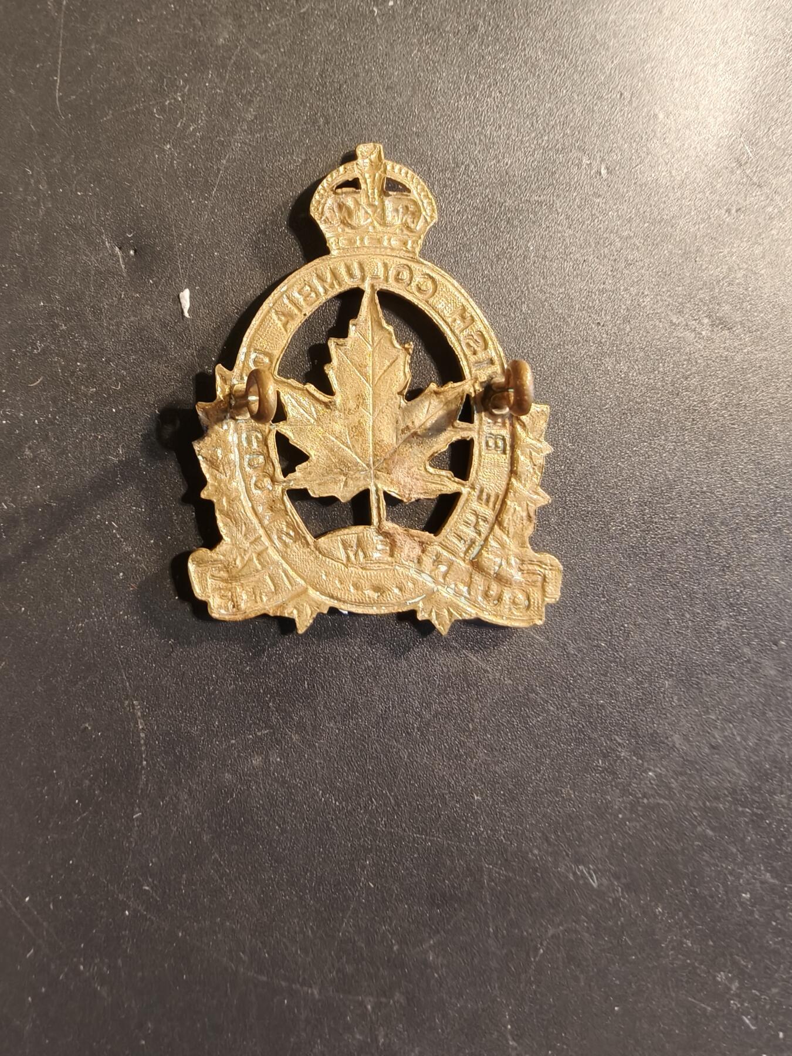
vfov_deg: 73.9
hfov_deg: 58.9
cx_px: 396
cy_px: 528
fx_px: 702
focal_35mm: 23
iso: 250
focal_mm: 2.32
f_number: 2
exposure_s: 1/50
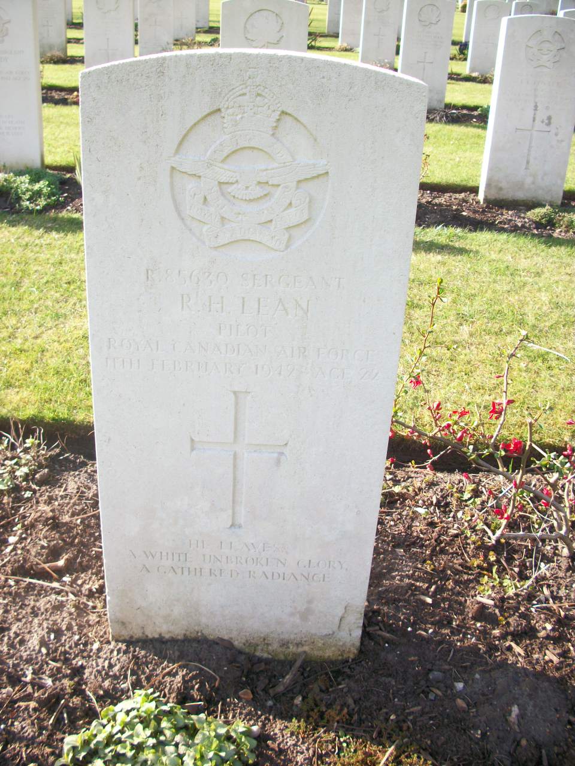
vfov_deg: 52.6
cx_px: 288
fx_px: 775
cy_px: 383
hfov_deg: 40.7
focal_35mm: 35
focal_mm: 6.3
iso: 80
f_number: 3.1
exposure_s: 1/200
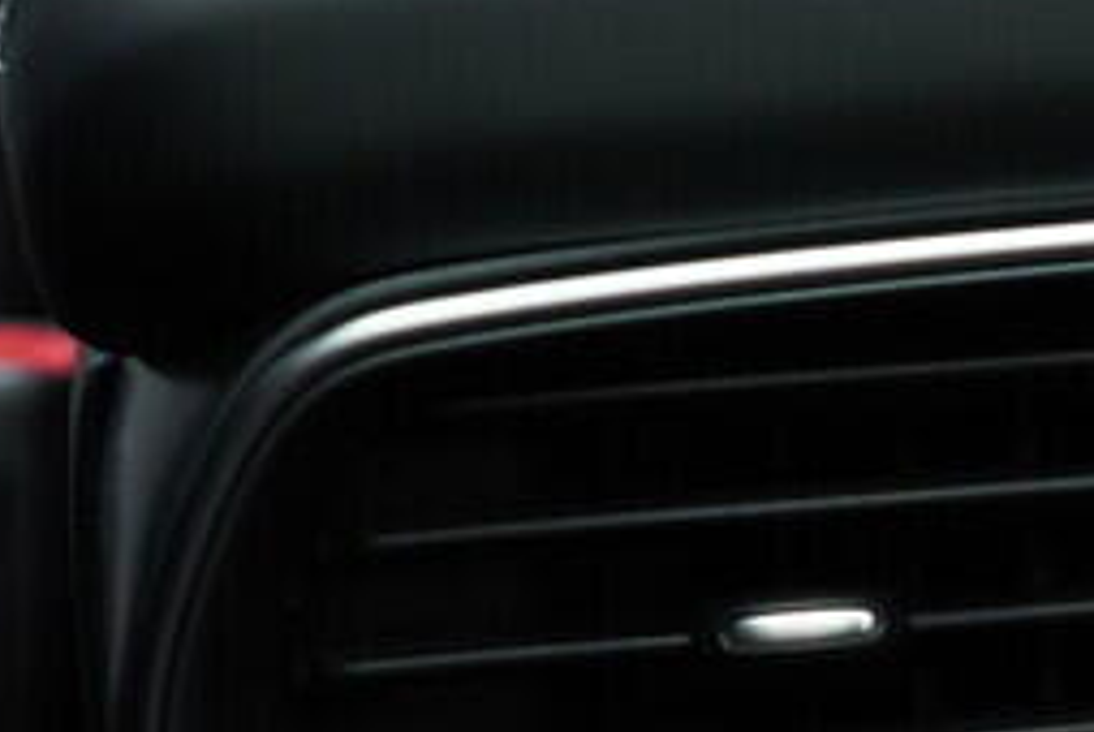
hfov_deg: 13.5
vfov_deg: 9.4
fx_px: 4411
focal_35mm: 145
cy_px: 726
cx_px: 1516
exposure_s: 1/40
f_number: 2.8
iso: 400
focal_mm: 24
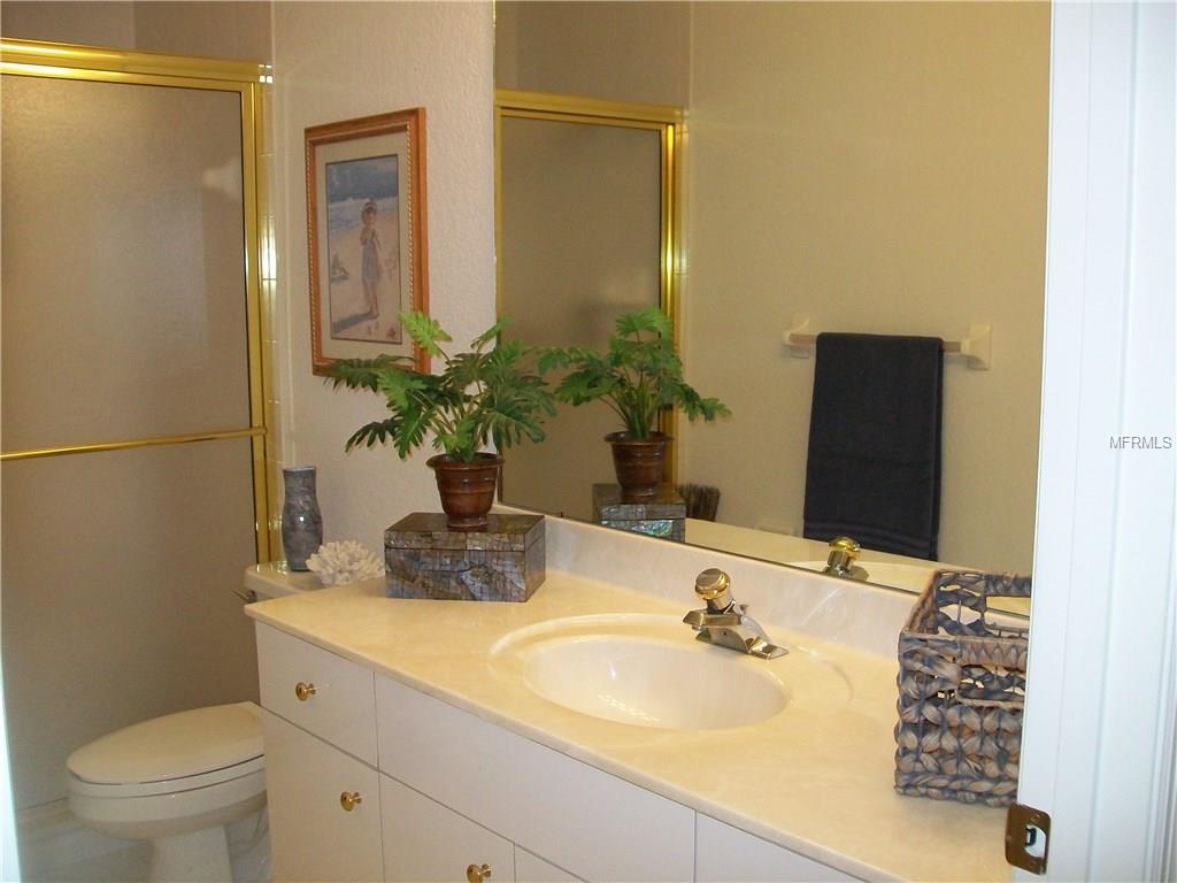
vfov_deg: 39.7
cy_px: 442
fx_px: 1224
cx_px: 588
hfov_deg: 51.4
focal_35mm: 36
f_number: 2.7
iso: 160
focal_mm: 6
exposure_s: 1/60
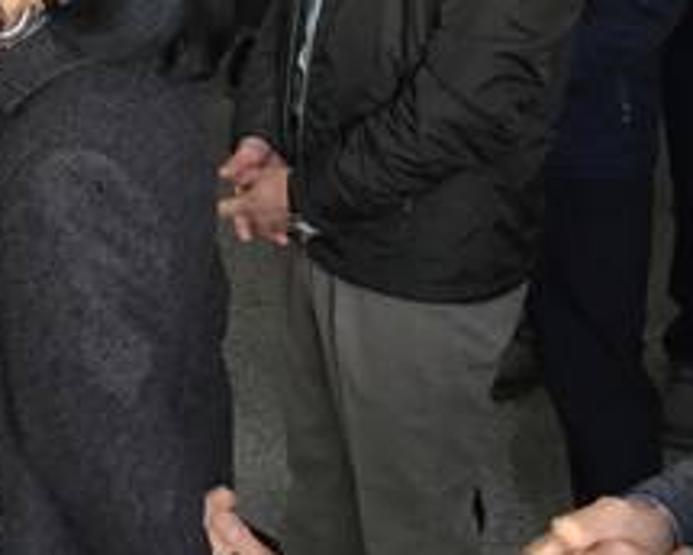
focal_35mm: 92
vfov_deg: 16.4
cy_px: -5
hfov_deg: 20.4
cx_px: 74
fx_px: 1887
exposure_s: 1/30
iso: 160
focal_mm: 4.15
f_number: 2.2
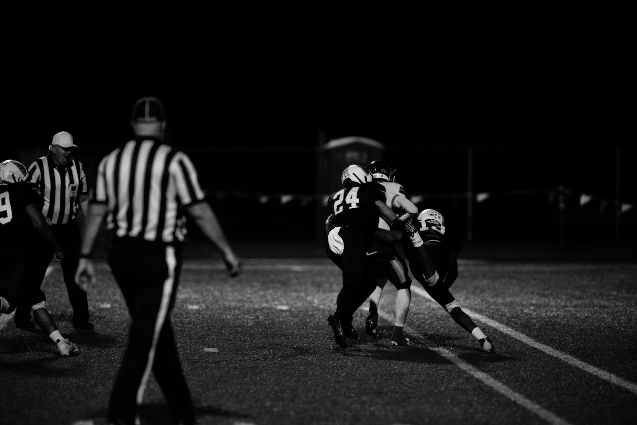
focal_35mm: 200
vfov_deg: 6.9
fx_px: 3539
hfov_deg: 10.3
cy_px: 212
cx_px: 318
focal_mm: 200
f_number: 2
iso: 10000
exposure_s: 1/1600
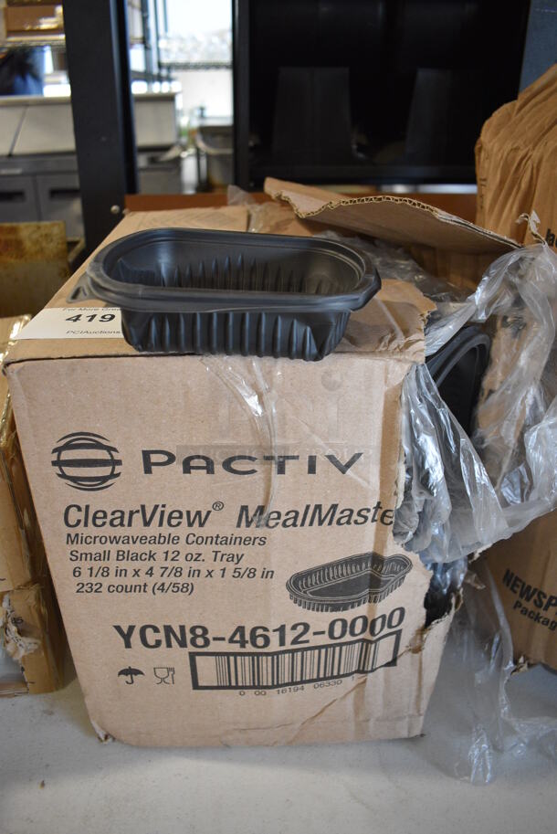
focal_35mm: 27
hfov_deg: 48.0
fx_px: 626
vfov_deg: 67.3
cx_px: 278
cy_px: 417
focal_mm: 18
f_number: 3.5
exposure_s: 1/125
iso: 1250
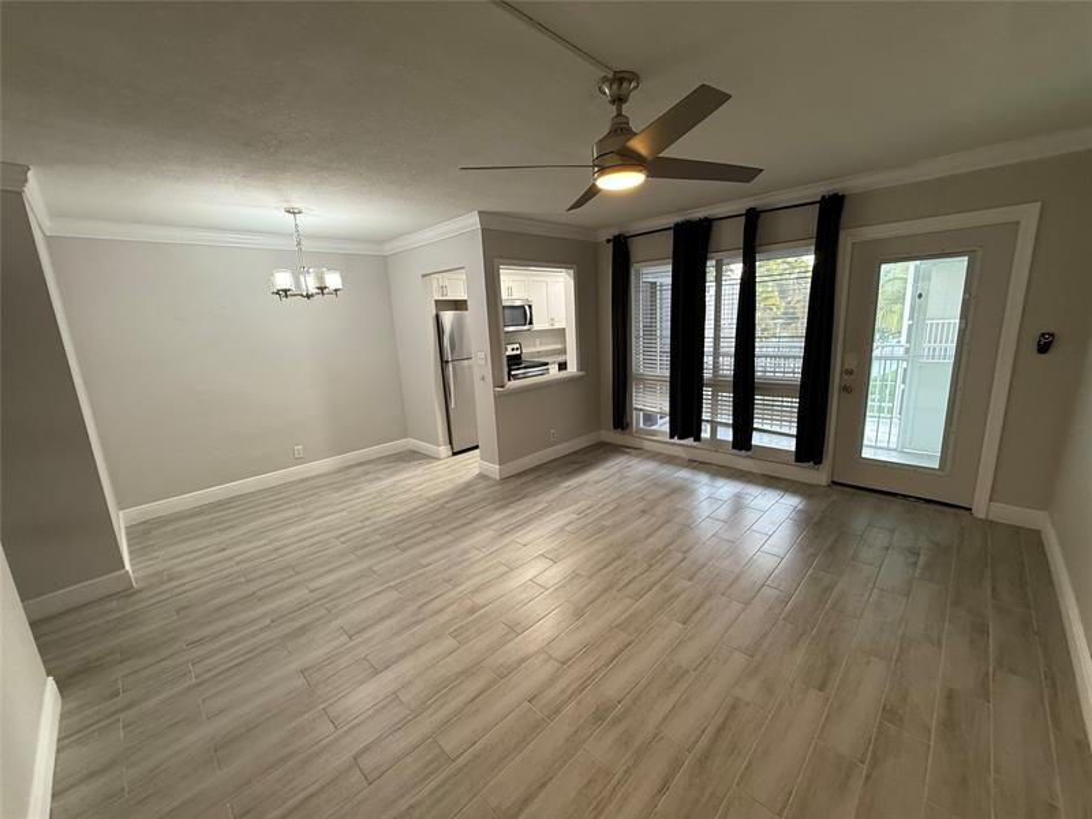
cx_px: 546
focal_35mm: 14
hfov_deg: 102.1
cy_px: 410
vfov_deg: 85.7
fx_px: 442
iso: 200
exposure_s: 1/60
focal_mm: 2.22
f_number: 2.2
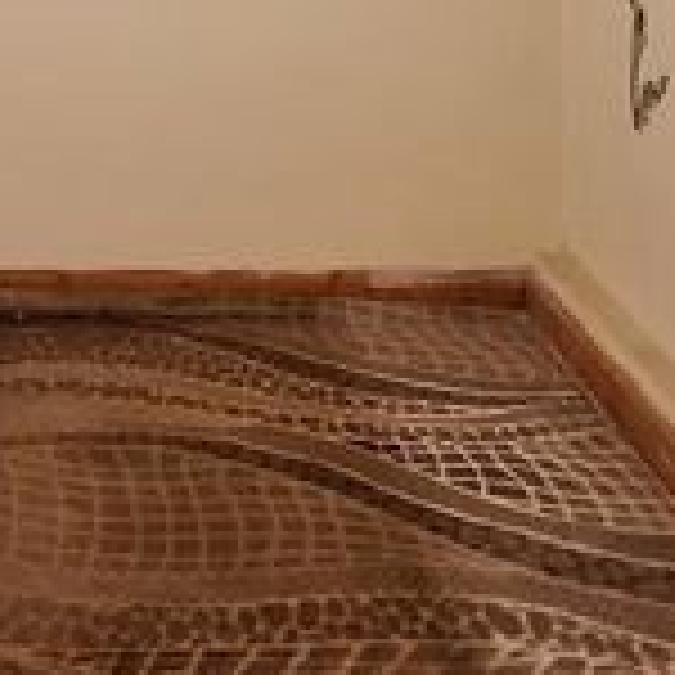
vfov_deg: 28.0
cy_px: -117
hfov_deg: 30.8
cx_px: 133
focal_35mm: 54
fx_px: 1191
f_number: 2.2
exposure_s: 1/25
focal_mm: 1.74
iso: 200
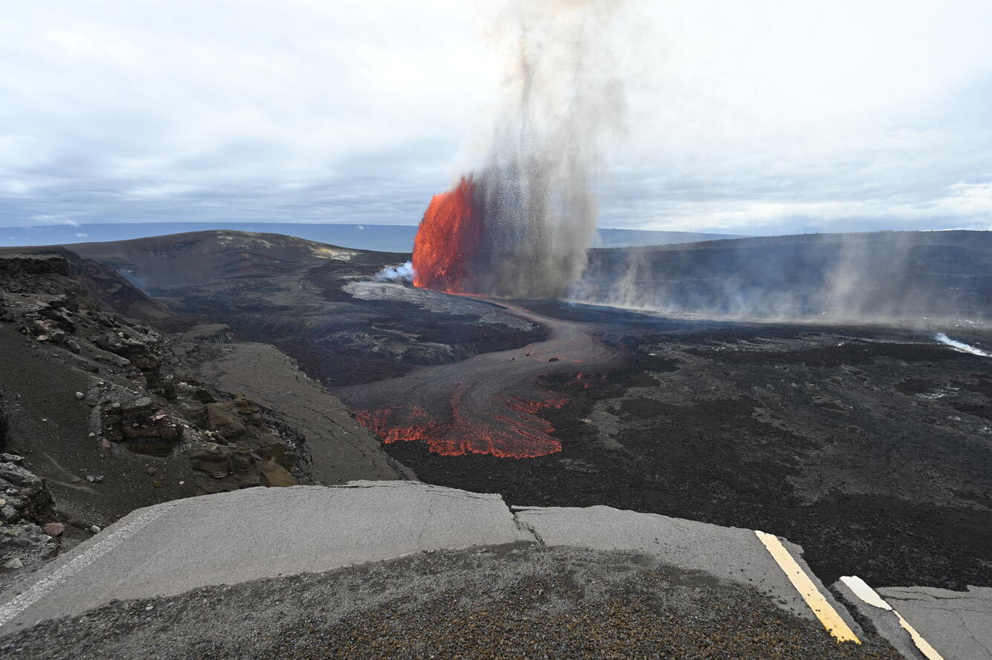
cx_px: 496
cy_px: 330
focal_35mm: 20
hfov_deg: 84.0
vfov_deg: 61.9
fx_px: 551
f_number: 5.6
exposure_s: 1/250
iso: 100
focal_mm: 20
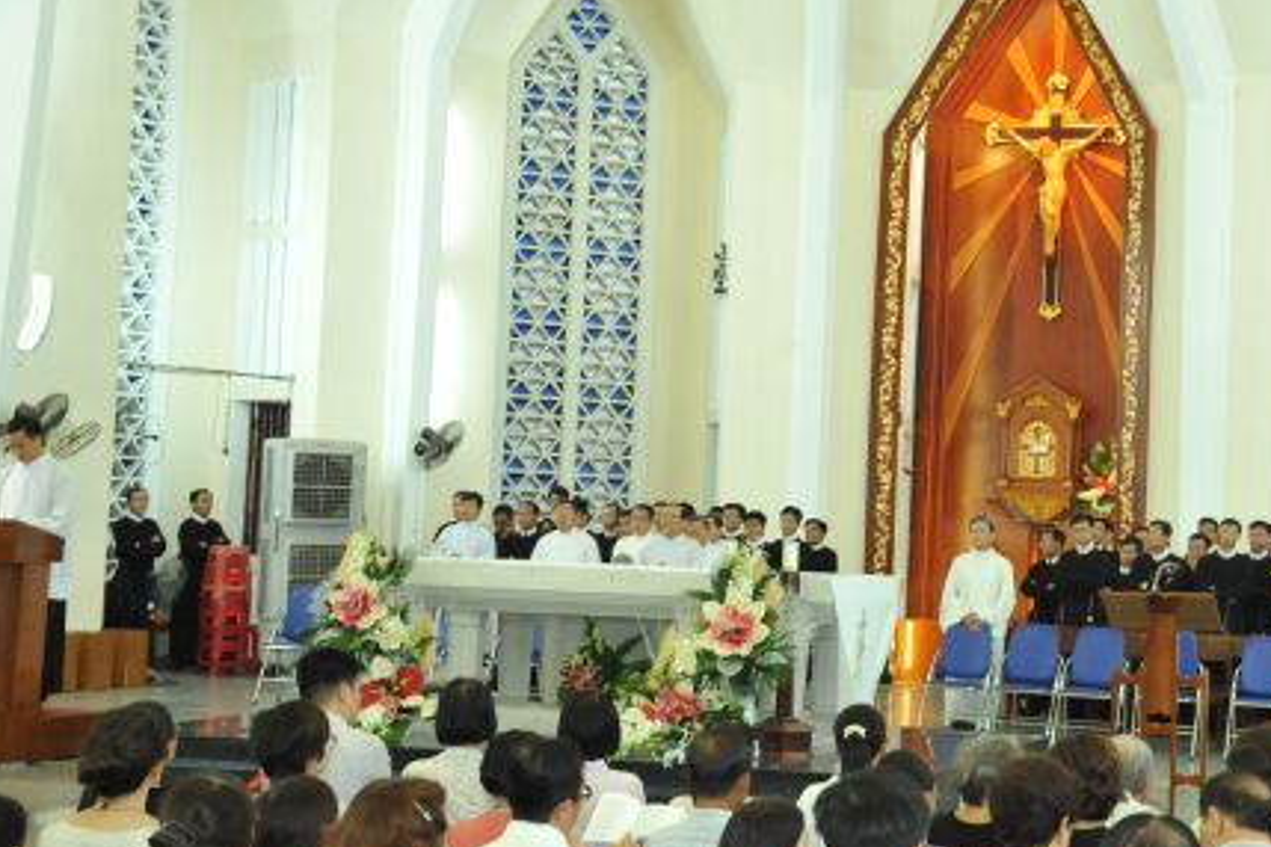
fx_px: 2471
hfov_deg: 28.4
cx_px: 955
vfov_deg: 19.4
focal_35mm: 70
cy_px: 352
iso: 2500
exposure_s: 1/80
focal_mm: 40
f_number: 5.6
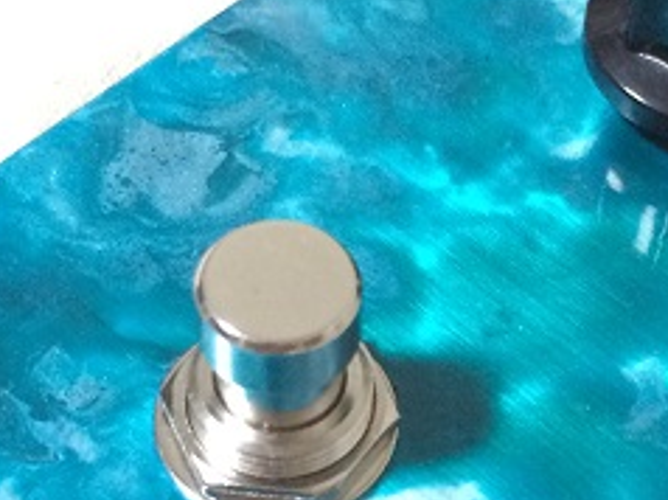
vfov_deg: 14.2
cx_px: 480
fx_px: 1986
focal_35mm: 103
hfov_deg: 19.0
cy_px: 438
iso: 320
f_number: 2.2
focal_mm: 4.12
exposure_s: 1/25
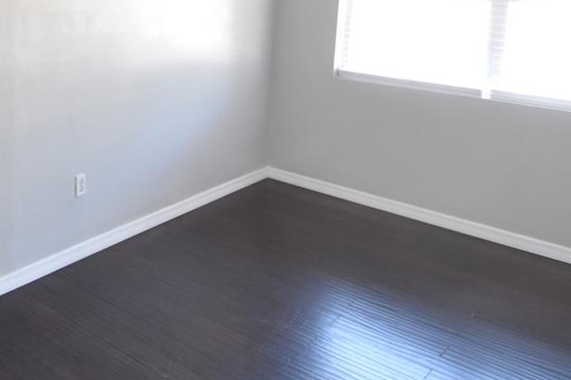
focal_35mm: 38
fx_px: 603
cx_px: 72
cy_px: 17
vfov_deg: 32.7
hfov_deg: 46.5
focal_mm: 10
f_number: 3.5
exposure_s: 1/45
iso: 800
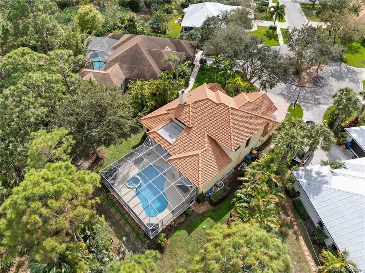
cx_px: 182
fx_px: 253
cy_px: 136
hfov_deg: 71.6
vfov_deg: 56.7
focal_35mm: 24
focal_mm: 12.29
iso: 210
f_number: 2.8
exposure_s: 1/120
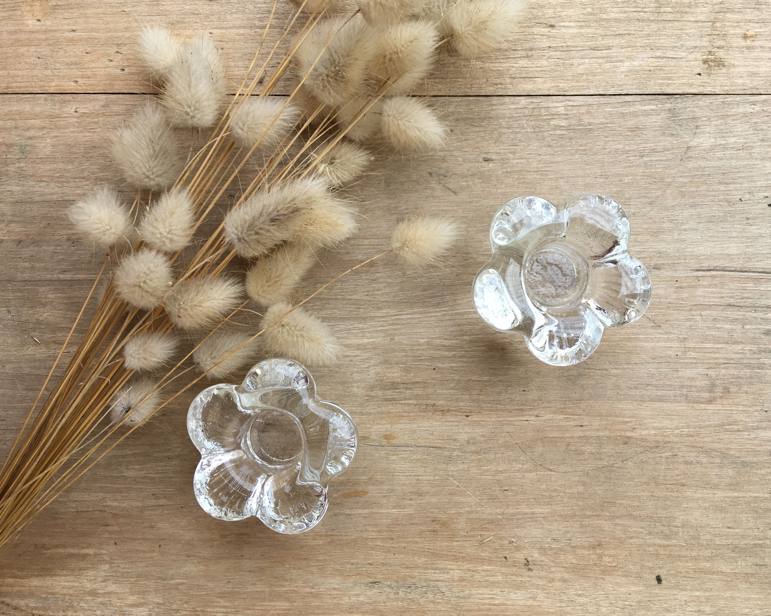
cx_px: 396
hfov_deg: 57.2
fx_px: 707
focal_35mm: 31
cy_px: 303
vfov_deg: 47.1
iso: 25
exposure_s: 1/137
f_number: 2.2
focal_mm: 4.15
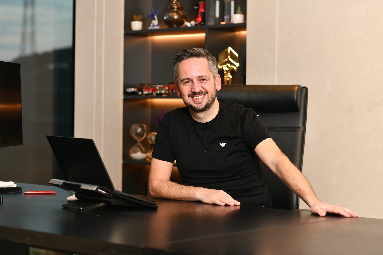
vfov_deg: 15.9
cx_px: 192
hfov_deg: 23.6
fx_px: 915
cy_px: 128
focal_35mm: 86
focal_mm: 86
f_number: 3.5
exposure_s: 1/125
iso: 125
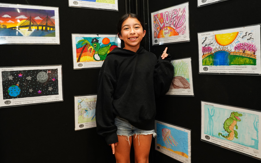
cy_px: 76
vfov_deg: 35.3
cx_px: 131
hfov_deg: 54.0
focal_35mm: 36
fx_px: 256
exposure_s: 1/160
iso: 4000
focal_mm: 35
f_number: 5
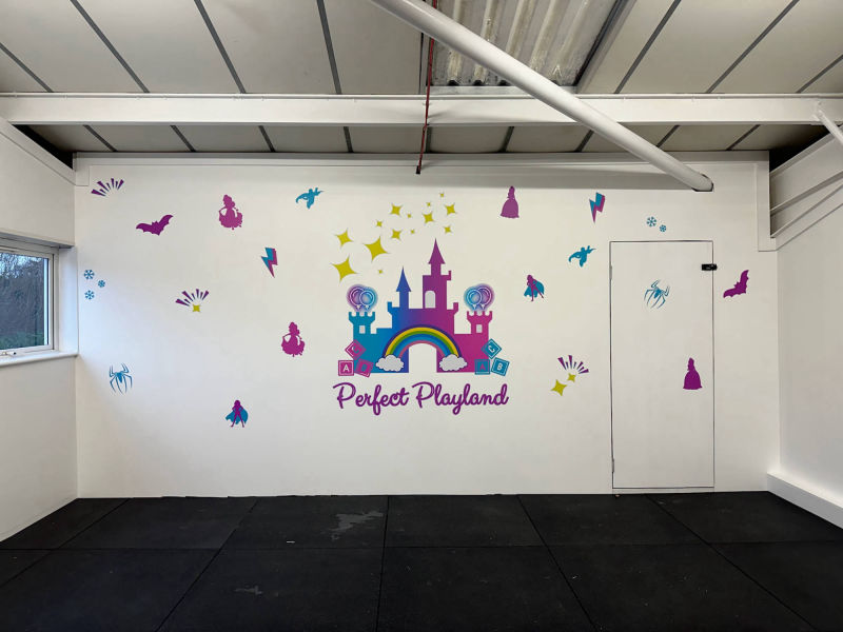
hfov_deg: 71.6
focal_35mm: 24
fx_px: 584
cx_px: 422
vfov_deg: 56.8
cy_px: 316
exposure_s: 1/100
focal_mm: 6.86
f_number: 1.78
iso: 125
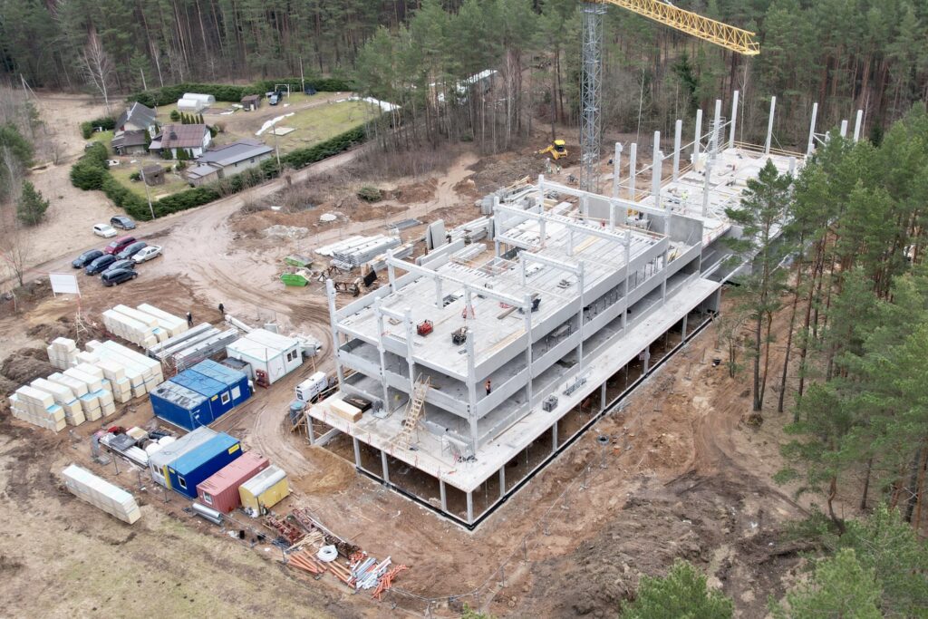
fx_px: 567
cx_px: 464
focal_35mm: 22
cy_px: 310
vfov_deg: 57.2
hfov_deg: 78.6
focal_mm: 8.38
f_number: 2.8
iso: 130
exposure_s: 1/240
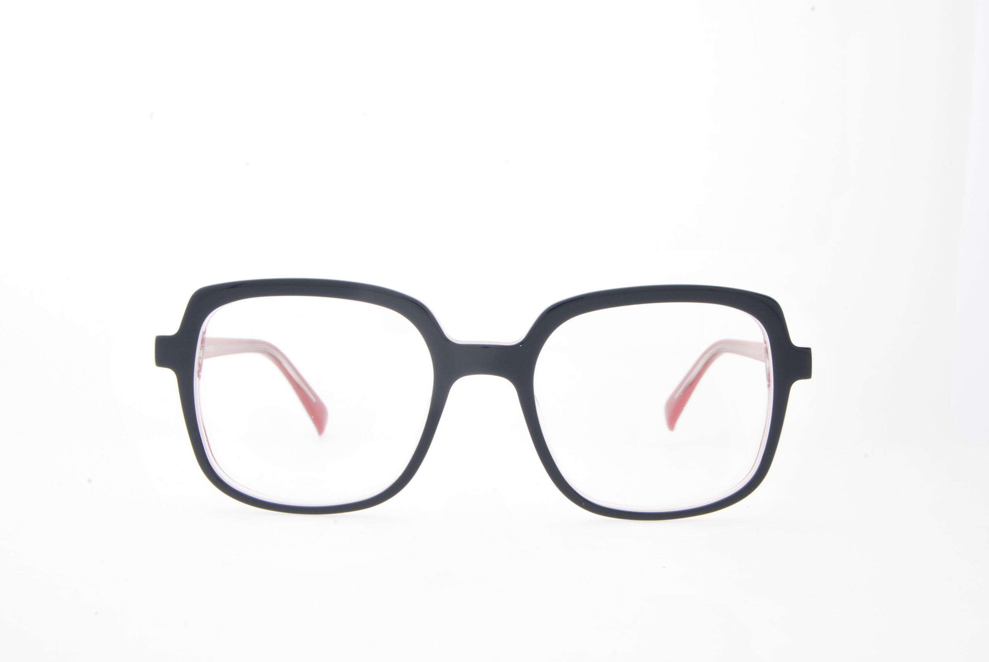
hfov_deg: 35.0
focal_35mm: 57
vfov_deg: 23.8
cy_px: 331
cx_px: 494
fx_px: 1568
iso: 100
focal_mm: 38
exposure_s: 1/13
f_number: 22
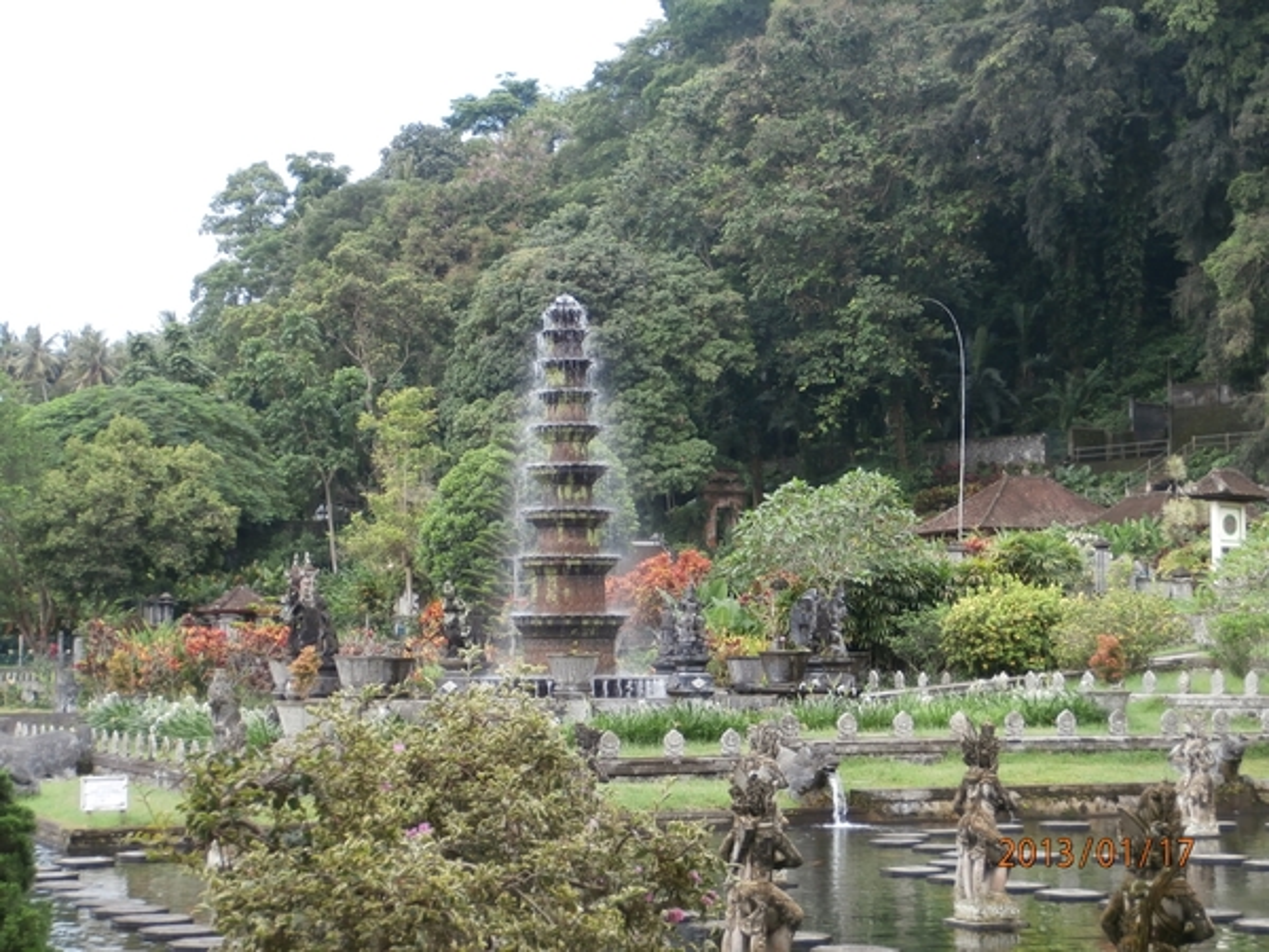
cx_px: 634
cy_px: 476
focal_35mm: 68
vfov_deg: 21.6
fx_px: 2493
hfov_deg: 28.6
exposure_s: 1/125
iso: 100
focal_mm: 12.1
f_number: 4.7
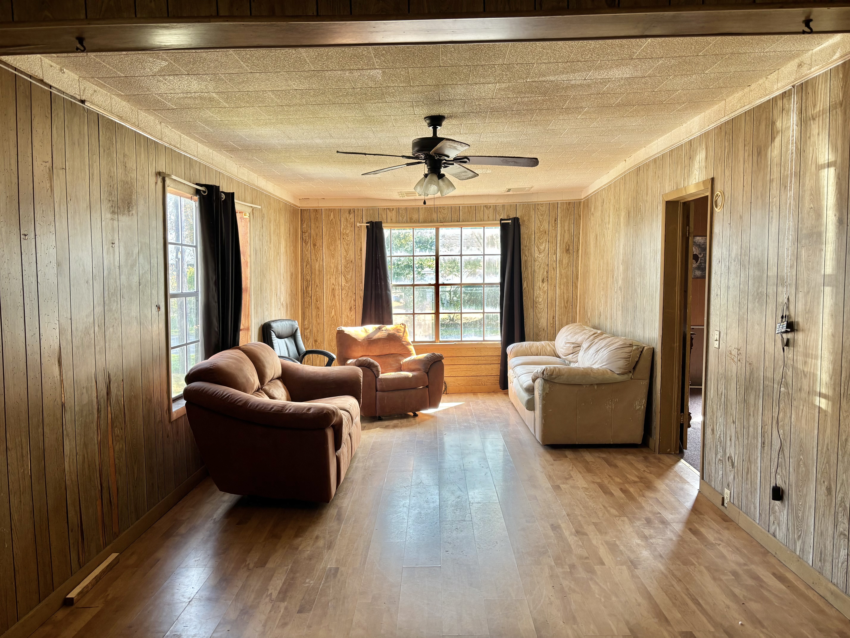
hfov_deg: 67.3
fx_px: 638
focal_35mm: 26
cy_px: 319
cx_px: 425
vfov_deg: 53.1
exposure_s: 1/121
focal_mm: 5.96
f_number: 1.6
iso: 80
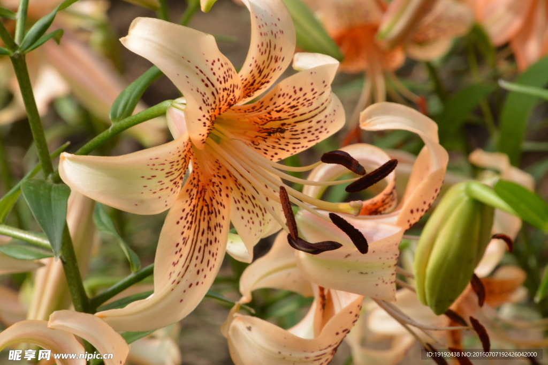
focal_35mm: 315
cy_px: 182
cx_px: 274
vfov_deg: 4.4
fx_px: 4791
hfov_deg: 6.5
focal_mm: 210
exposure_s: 1/250
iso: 1250
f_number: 18
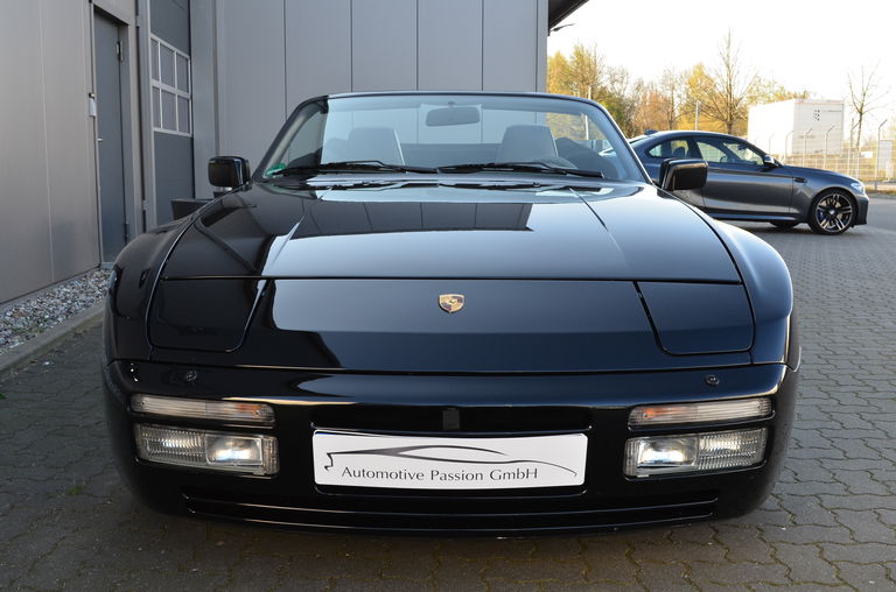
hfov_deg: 53.2
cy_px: 296
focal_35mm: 36
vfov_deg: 36.7
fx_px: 894
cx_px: 448
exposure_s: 1/80
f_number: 8
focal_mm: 24
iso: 400
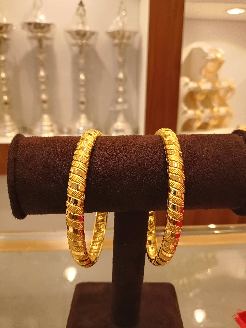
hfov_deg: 51.4
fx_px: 256
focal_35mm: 27
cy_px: 164
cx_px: 123
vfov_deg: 65.3
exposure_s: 1/100
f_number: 1.8
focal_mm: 3.61
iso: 80
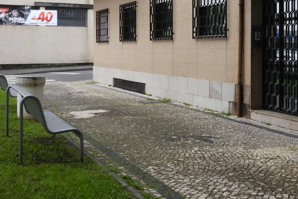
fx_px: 530
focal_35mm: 64
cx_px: 182
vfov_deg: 21.1
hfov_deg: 31.3
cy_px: 57
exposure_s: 1/250
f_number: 3.2
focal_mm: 7.7
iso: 125
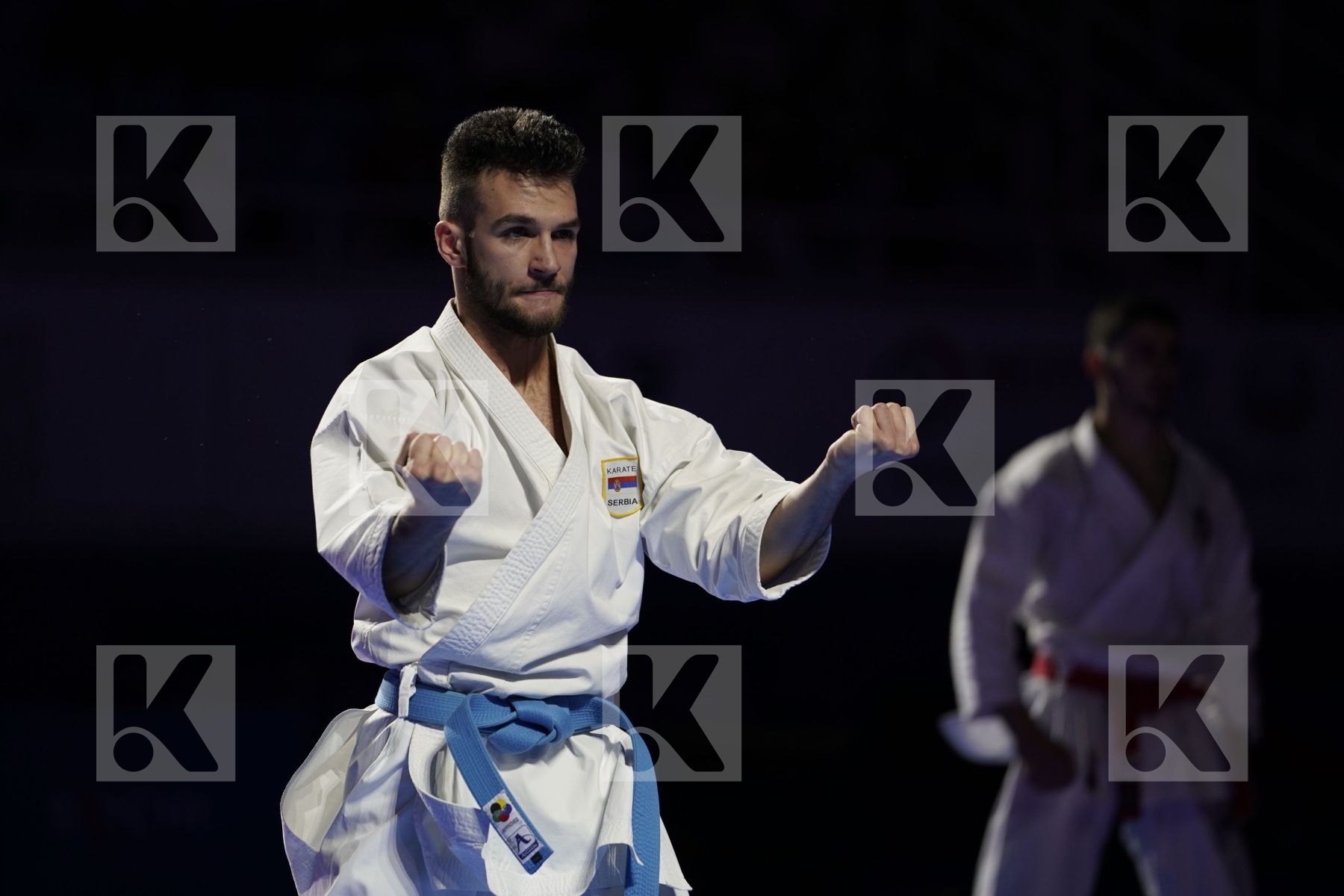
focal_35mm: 200
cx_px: 672
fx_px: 7466
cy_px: 448
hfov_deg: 10.3
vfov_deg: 6.9
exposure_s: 1/500
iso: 640
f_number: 2.8
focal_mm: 200
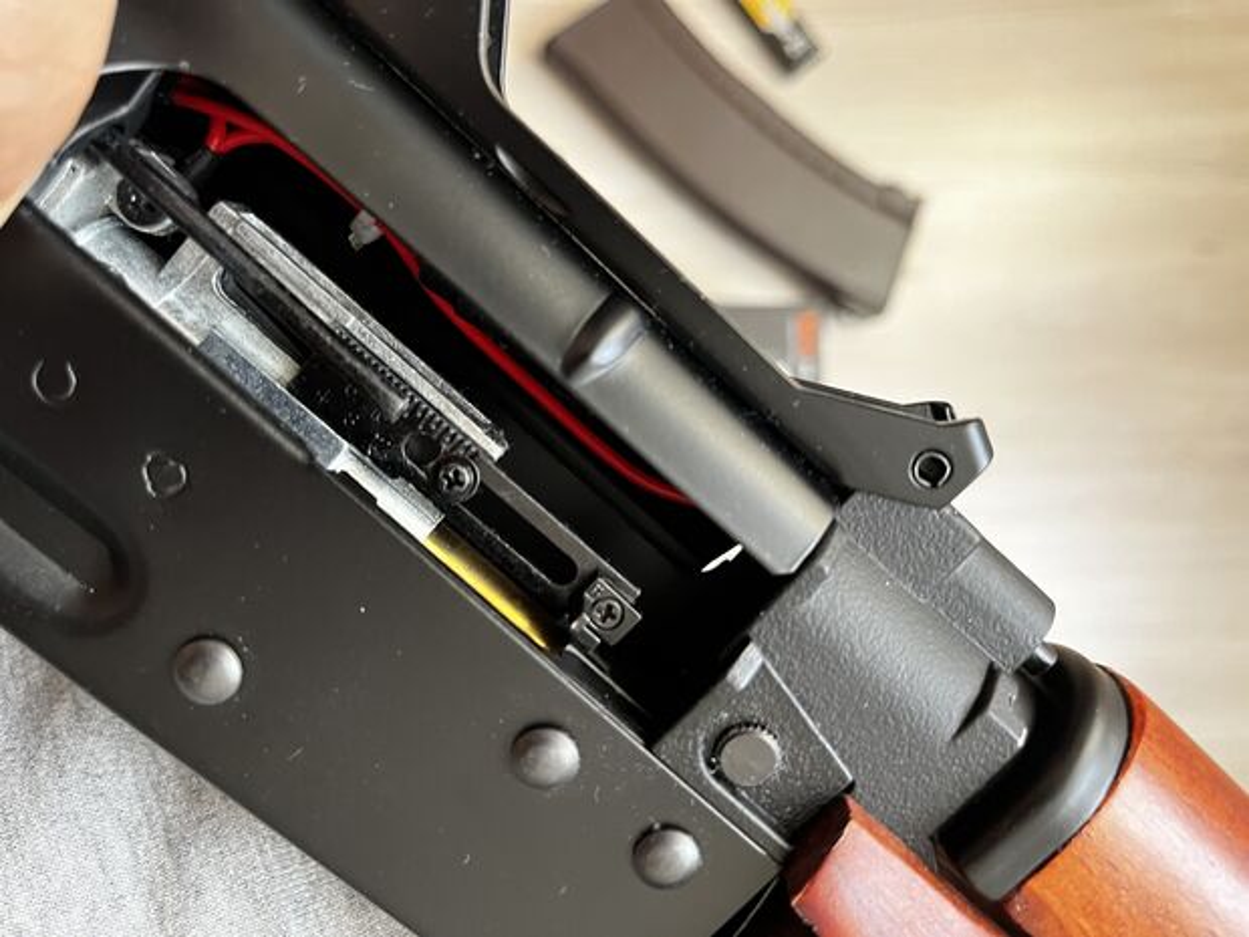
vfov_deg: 53.1
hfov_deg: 67.3
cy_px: 468
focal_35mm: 26
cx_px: 624
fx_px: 938
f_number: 1.6
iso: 640
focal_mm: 5.1
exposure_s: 1/38
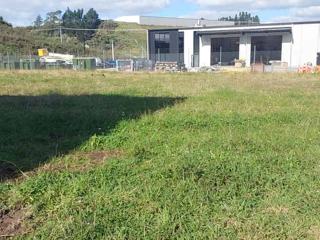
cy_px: 120
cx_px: 160
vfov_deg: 58.8
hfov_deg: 73.9
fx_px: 213
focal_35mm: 23
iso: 25
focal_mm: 5.06
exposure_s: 1/699
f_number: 1.8
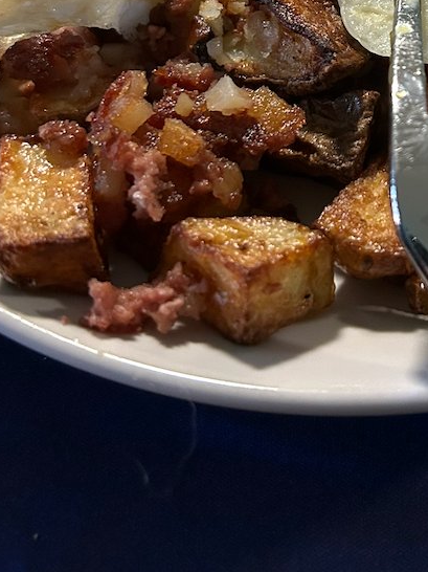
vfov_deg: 29.5
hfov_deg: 23.5
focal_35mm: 61
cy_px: -6
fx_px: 1006
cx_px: 373
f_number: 1.5
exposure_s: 1/60
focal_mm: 5.7
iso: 500
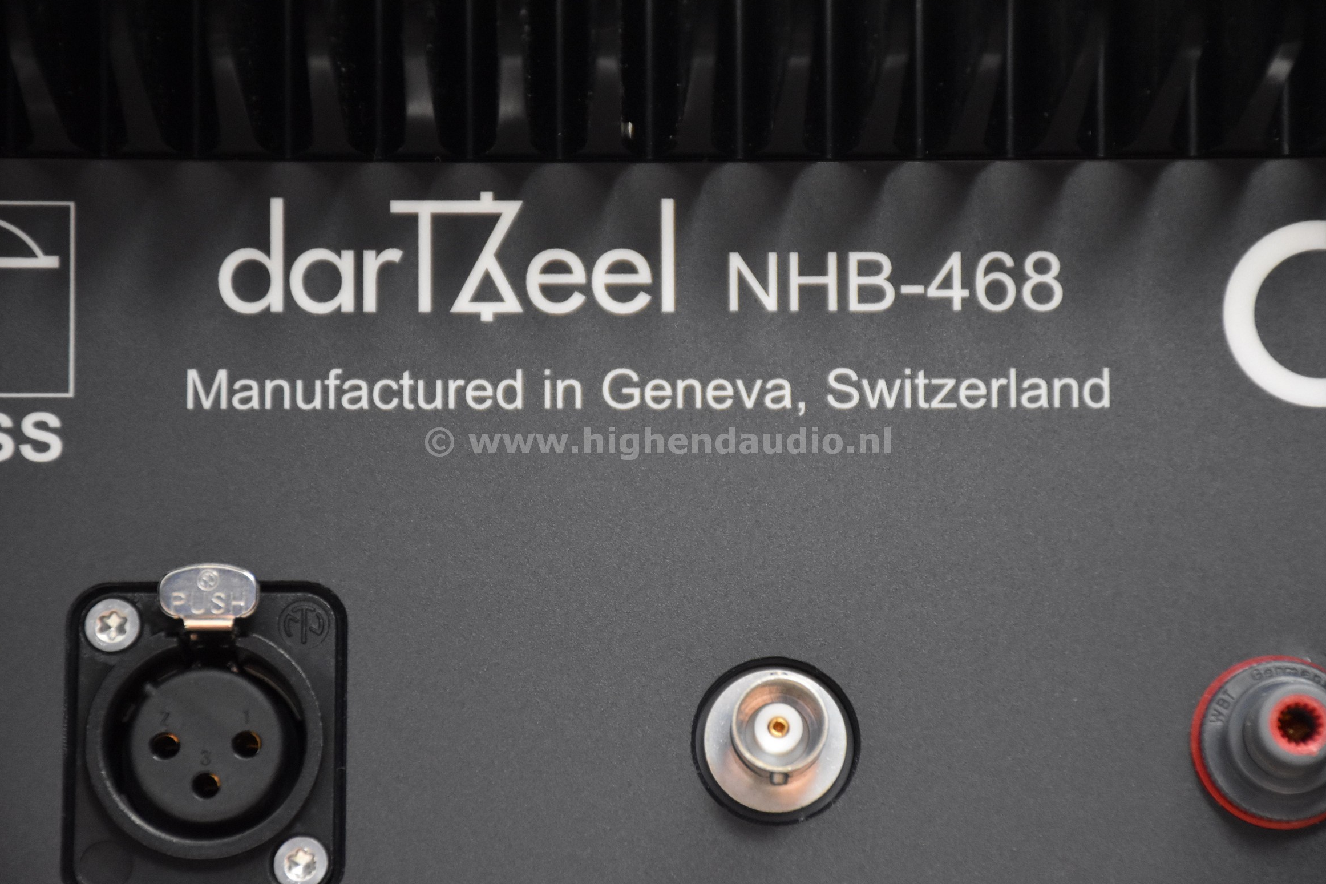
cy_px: 439
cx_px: 659
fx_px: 7918
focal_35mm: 215
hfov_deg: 9.6
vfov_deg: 6.4
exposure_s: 1/40
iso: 3200
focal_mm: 140
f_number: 5.6
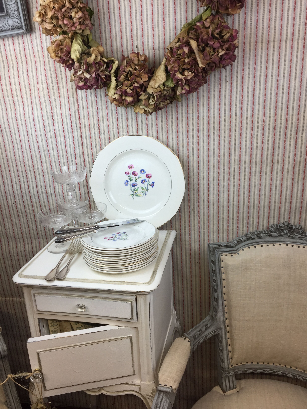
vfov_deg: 61.7
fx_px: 343
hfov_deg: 48.2
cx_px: 154
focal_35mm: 29
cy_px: 204
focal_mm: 4.15
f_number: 2.2
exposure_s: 1/100
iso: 32
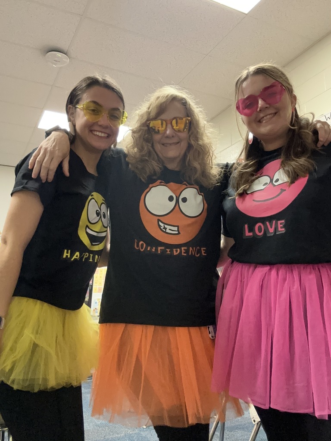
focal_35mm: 30
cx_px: 166
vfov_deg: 60.0
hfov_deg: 46.8
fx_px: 382
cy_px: 220
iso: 320
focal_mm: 2.69
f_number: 1.9
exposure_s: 1/40
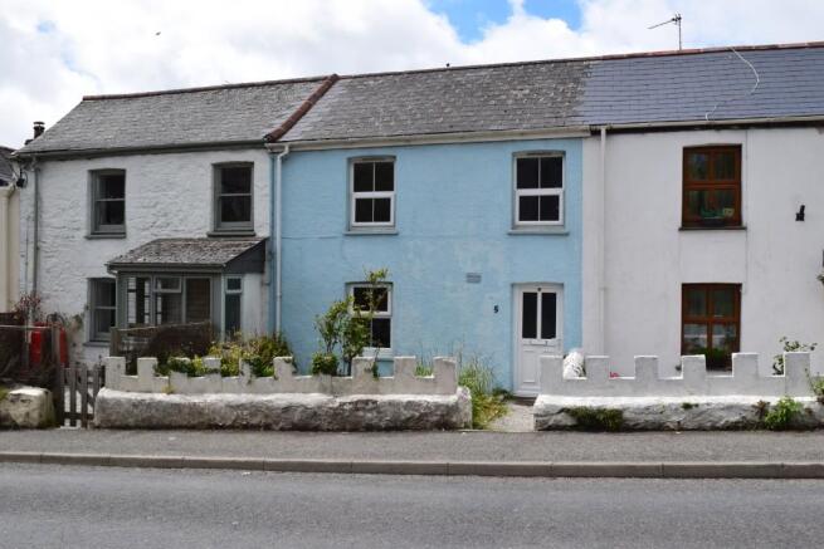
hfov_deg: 55.1
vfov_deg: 38.4
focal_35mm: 34
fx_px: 790
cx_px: 412
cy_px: 274
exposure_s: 1/500
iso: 400
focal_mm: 23
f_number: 11
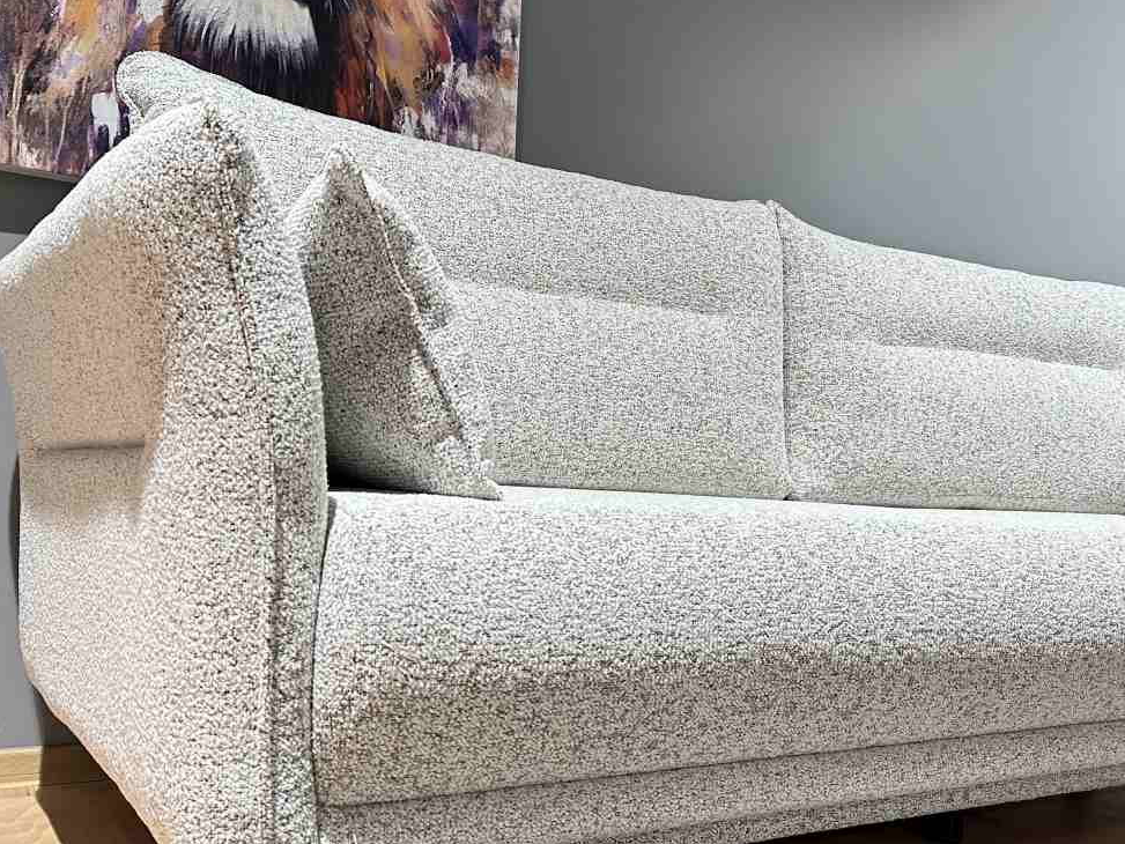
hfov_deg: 49.6
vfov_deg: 38.5
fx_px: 1203
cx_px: 716
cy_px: 516
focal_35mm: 37
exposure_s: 1/50
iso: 320
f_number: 1.78
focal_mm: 6.86
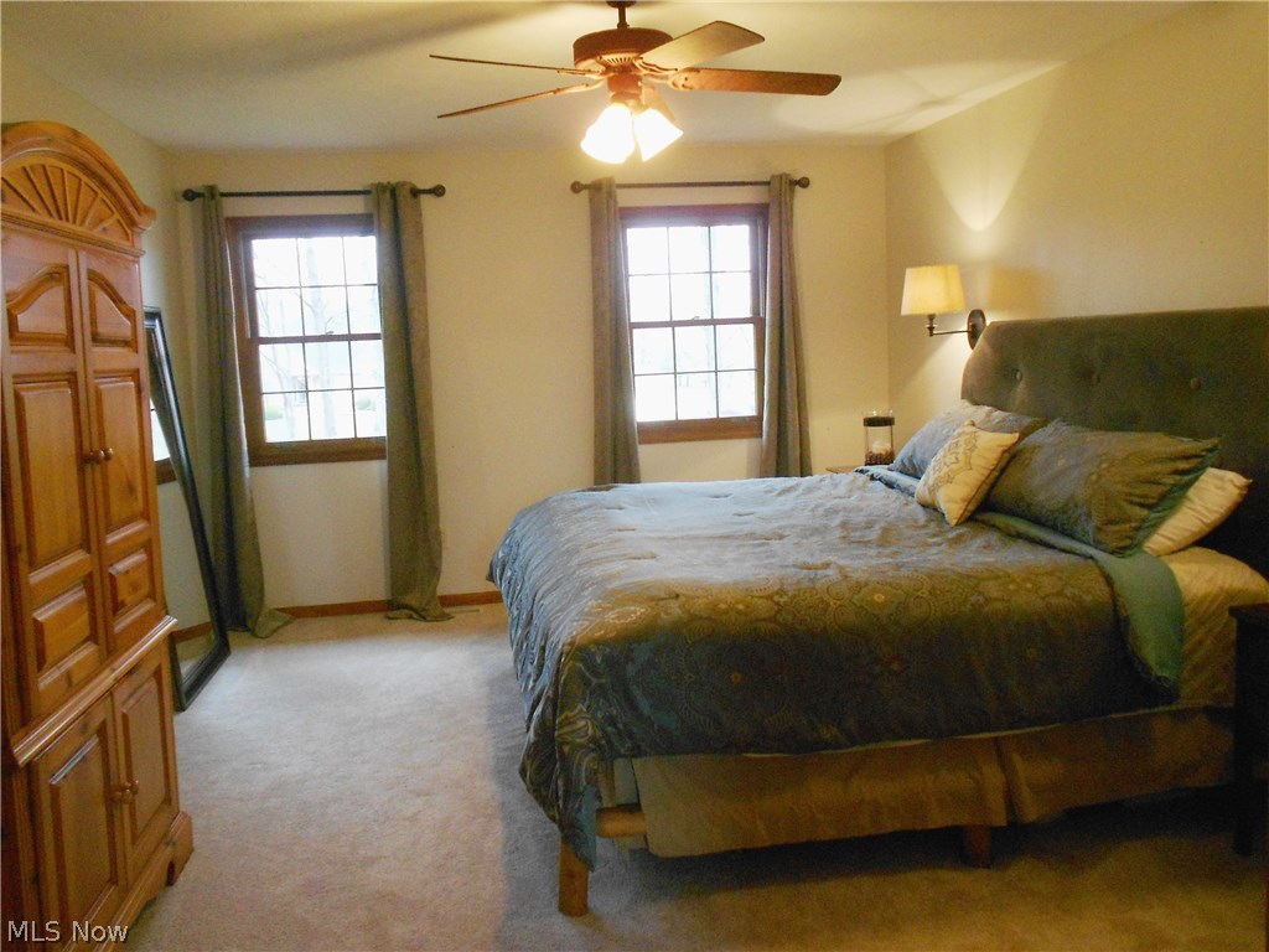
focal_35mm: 29
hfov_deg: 61.7
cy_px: 476
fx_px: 1063
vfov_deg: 48.2
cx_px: 634
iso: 400
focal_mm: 5.1
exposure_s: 1/30
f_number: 3.4
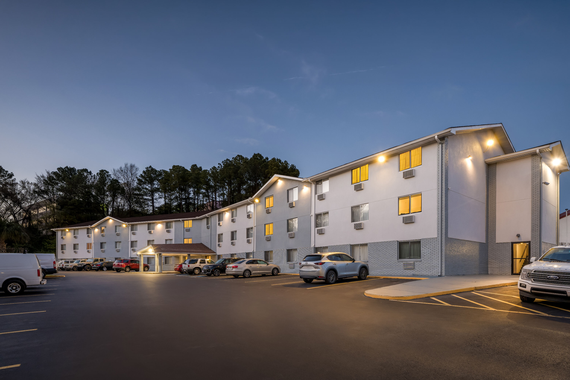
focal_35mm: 17
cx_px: 285
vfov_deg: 70.4
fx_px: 269
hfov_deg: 93.3
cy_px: 190
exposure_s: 1/4
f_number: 8
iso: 250
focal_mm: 17
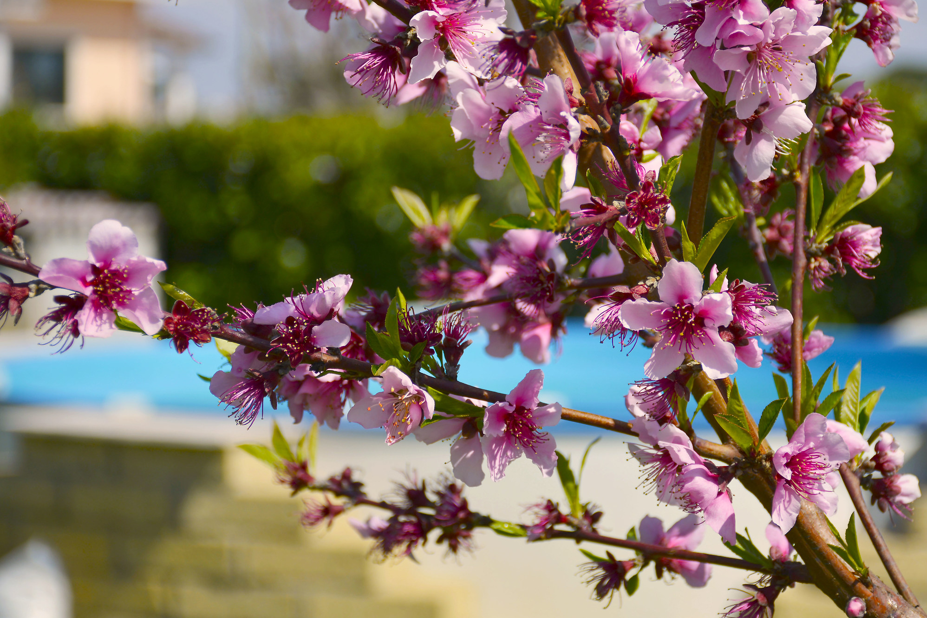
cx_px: 550
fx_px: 2601
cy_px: 252
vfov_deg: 13.5
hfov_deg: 20.2
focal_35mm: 101
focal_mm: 56
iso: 100
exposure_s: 1/1250
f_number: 4.8
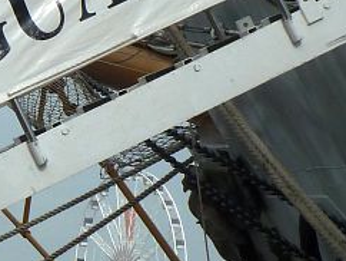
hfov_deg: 9.1
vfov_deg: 7.3
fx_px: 2031
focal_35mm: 203
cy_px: 83
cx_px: -380
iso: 80
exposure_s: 1/400
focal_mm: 7.9
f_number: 5.6
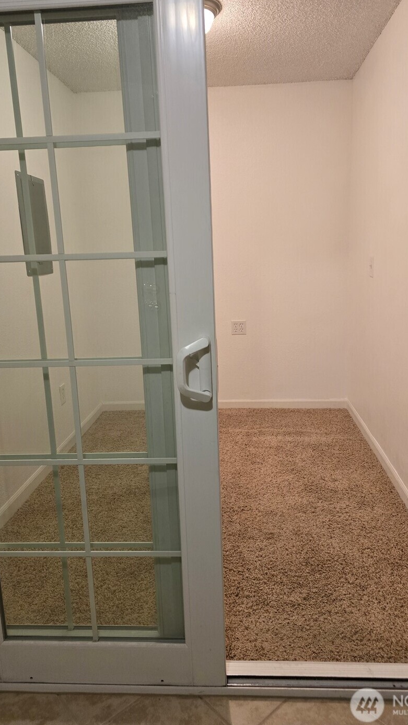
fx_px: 500
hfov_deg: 44.3
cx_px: 228
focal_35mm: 26
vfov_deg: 71.9
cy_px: 353
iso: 400
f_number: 1.7
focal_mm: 6.3
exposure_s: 1/120
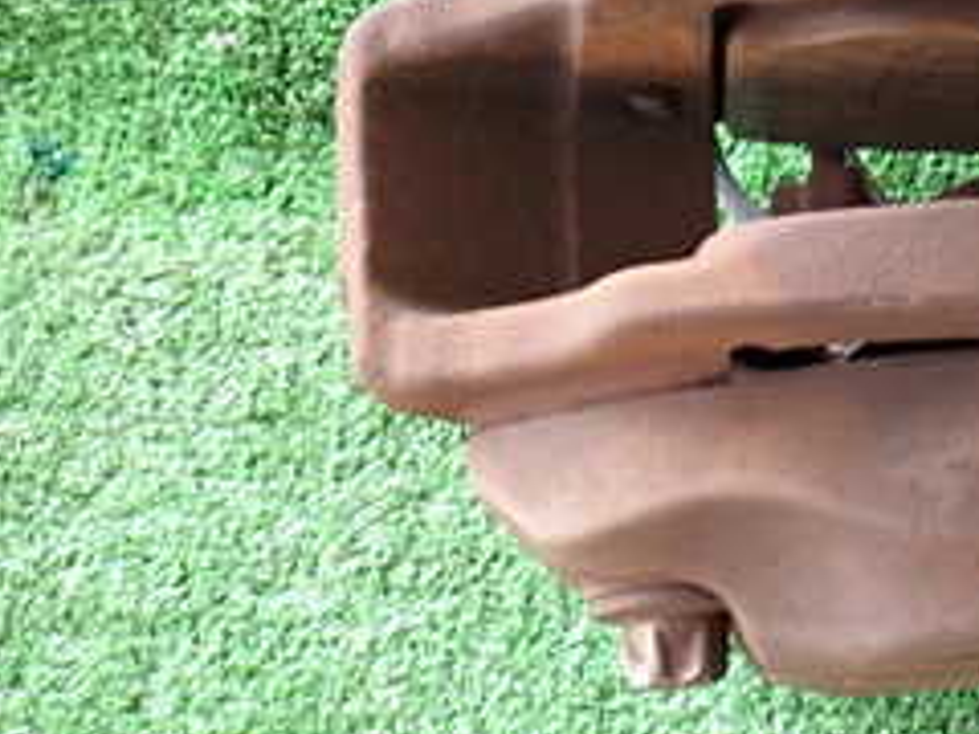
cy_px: 179
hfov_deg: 22.9
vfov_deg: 18.3
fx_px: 2263
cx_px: 1089
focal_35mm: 80
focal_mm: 5.79
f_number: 2.4
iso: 320
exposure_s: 1/30
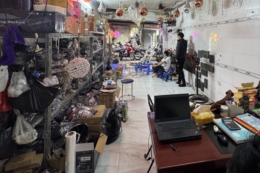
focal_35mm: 21
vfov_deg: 55.7
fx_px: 152
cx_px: 166
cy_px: 37
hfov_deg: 79.4
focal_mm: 2.22
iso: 200
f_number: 2.2
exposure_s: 1/50
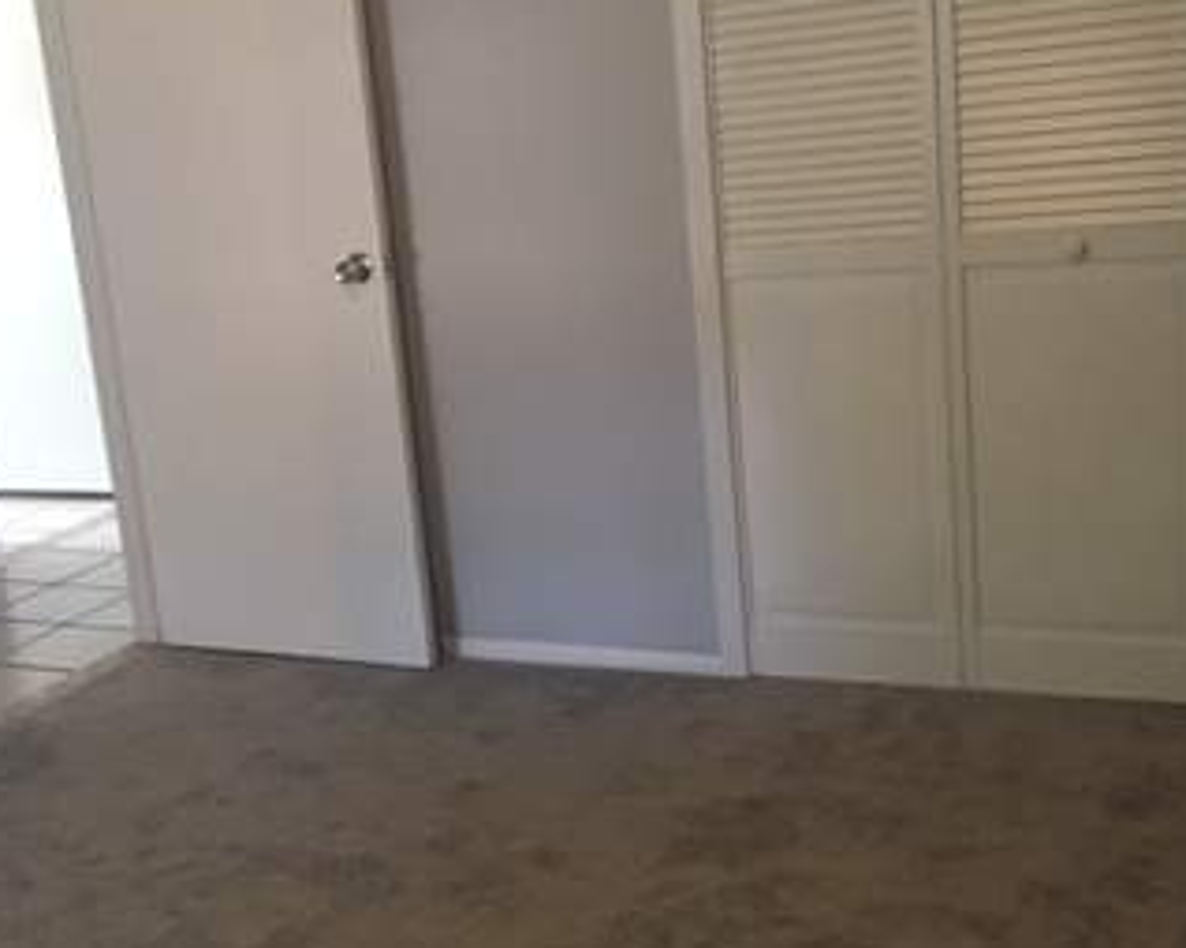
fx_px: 2000
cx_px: 336
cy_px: 612
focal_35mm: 57
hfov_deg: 32.6
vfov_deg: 26.5
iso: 200
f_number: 2.2
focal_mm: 4.15
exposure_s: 1/20
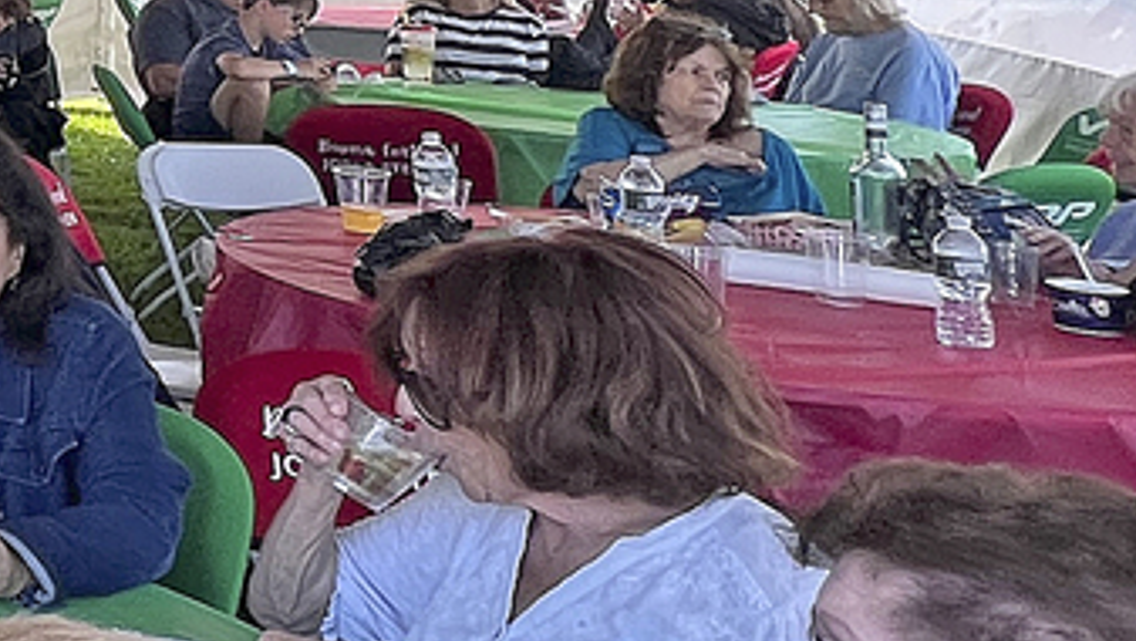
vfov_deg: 17.3
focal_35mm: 63
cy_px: -305
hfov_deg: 20.4
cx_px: -1015
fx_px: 1899
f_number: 1.8
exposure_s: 1/137
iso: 32
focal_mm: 1.57
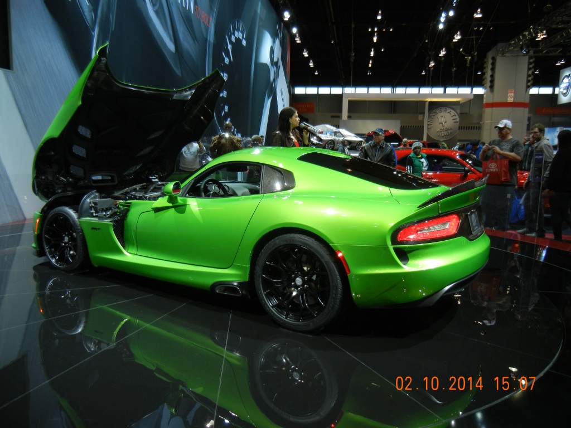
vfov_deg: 46.8
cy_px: 214
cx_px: 286
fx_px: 495
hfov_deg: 60.0
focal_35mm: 30
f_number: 3.5
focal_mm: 5.4
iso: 180
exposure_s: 1/60.5
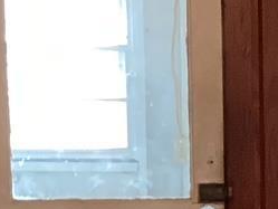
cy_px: 272
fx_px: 1631
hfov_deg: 9.3
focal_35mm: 203
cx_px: 510
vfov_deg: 7.2
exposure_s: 1/40
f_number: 2.4
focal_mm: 3.3
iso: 320
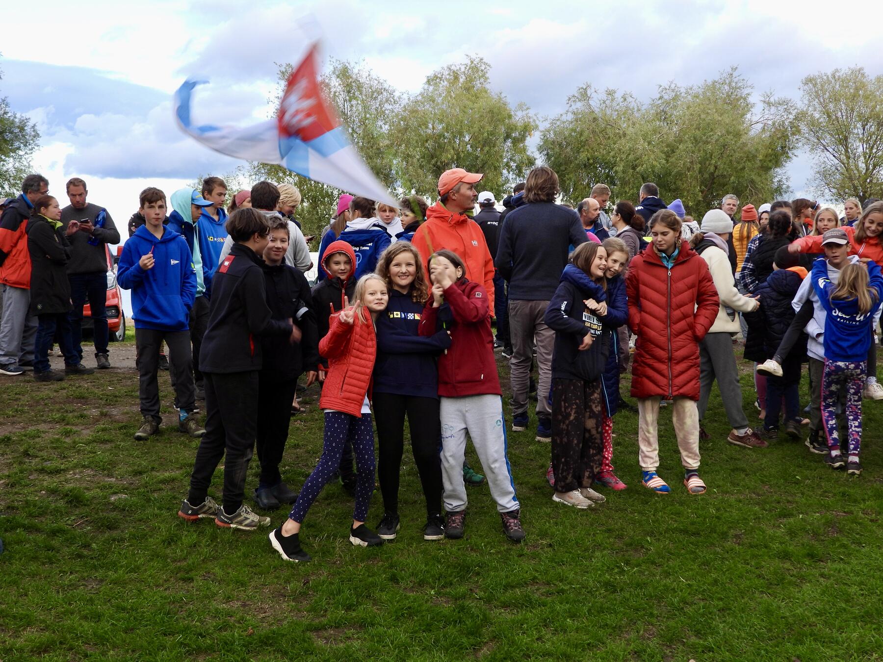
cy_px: 331
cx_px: 442
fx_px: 1122
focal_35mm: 44
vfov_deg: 32.9
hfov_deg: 42.9
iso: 100
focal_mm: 7.9
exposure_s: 1/80
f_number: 3.2
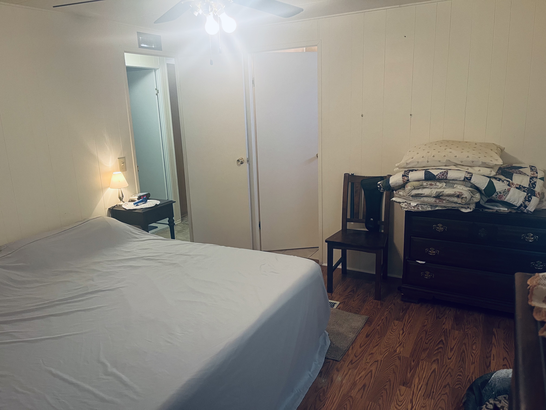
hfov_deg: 67.3
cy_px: 205
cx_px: 273
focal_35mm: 26
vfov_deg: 53.1
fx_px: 410
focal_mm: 5.1
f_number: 1.6
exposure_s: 1/60
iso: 125
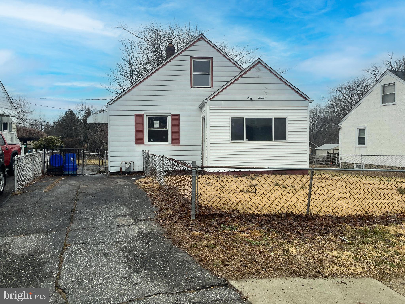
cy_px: 152
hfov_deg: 67.3
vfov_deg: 53.1
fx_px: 304
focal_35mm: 26
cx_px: 202
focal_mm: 5.1
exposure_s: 1/491
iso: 50
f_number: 1.6
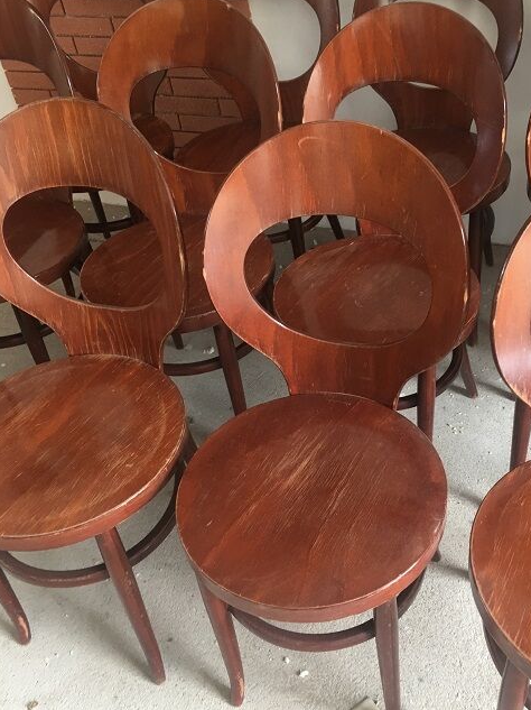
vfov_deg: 50.1
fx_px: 758
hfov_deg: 38.4
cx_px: 334
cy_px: 339
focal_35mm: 37
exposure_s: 1/33
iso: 125
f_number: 2.2
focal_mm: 4.15
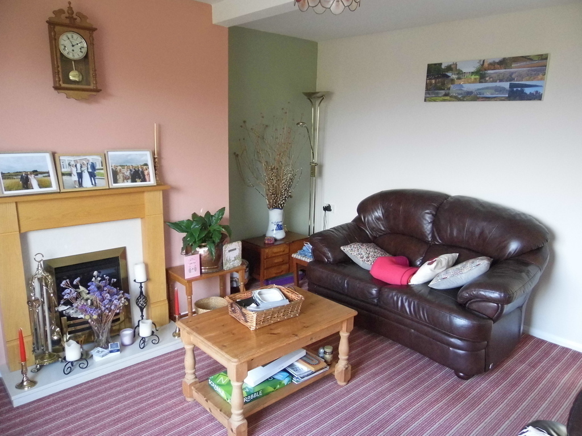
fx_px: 420
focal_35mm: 25
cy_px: 218
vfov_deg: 54.9
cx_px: 291
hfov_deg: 69.4
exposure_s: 1/40
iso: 400
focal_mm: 4.5
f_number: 3
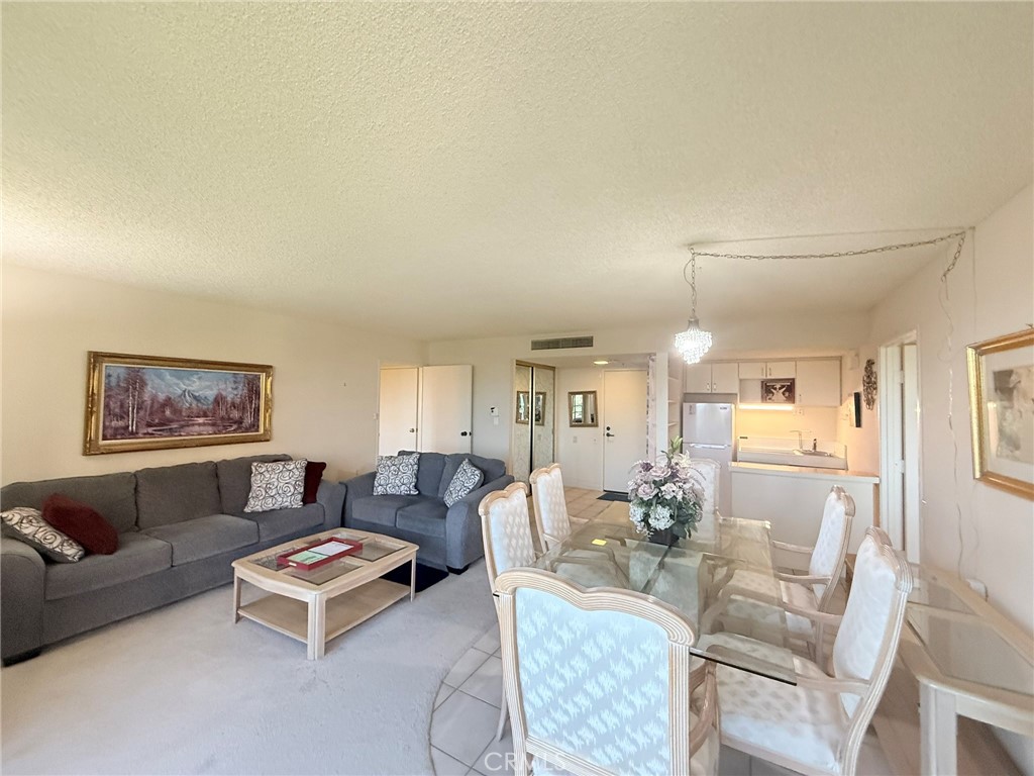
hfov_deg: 102.1
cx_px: 517
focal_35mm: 14
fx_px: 418
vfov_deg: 85.7
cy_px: 388
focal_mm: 2.22
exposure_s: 1/120
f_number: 2.2
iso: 640
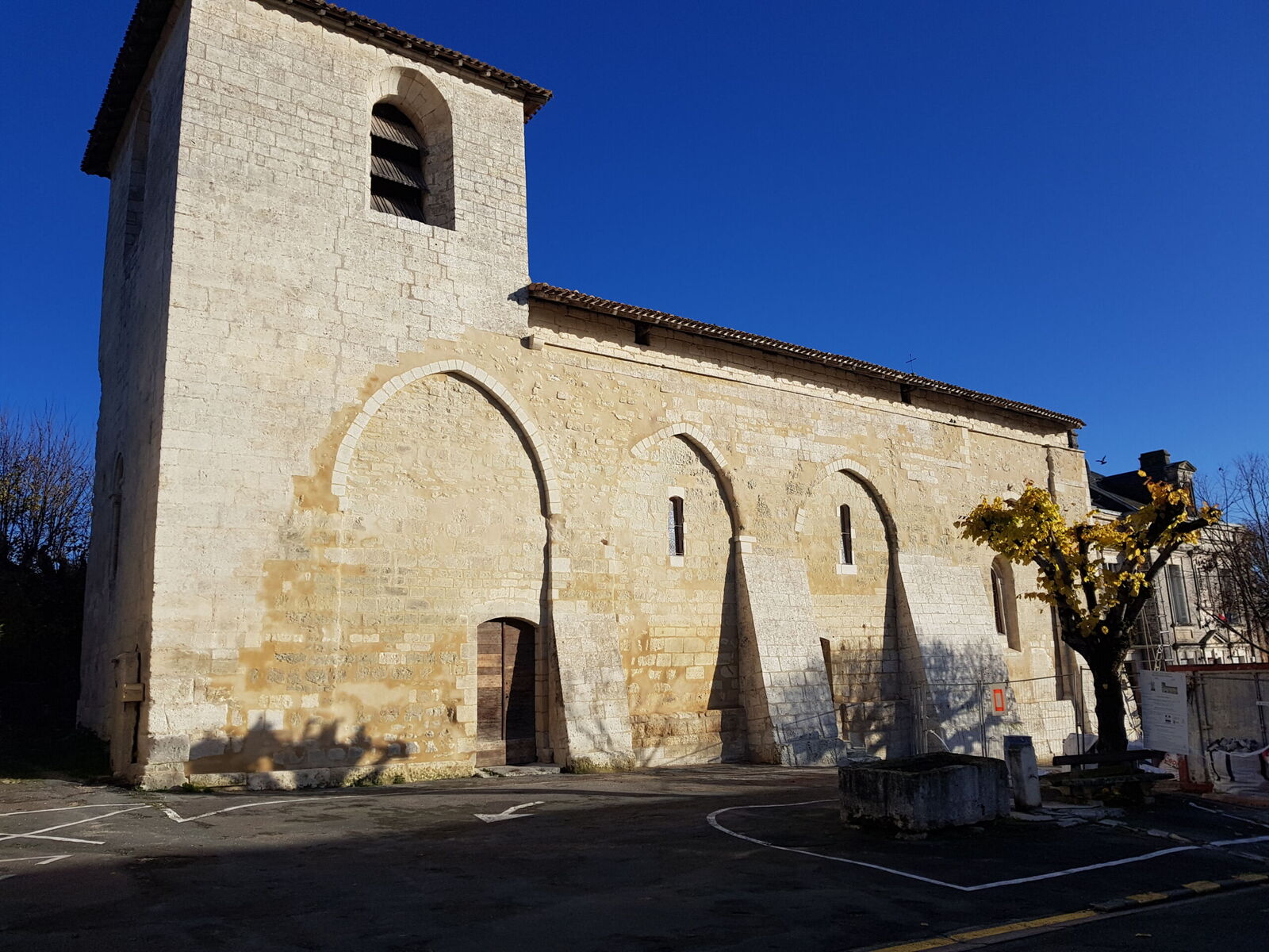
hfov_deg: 67.3
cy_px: 476
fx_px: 953
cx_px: 634
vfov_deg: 53.1
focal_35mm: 26
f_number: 1.7
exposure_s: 1/3048
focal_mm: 4.2
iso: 40
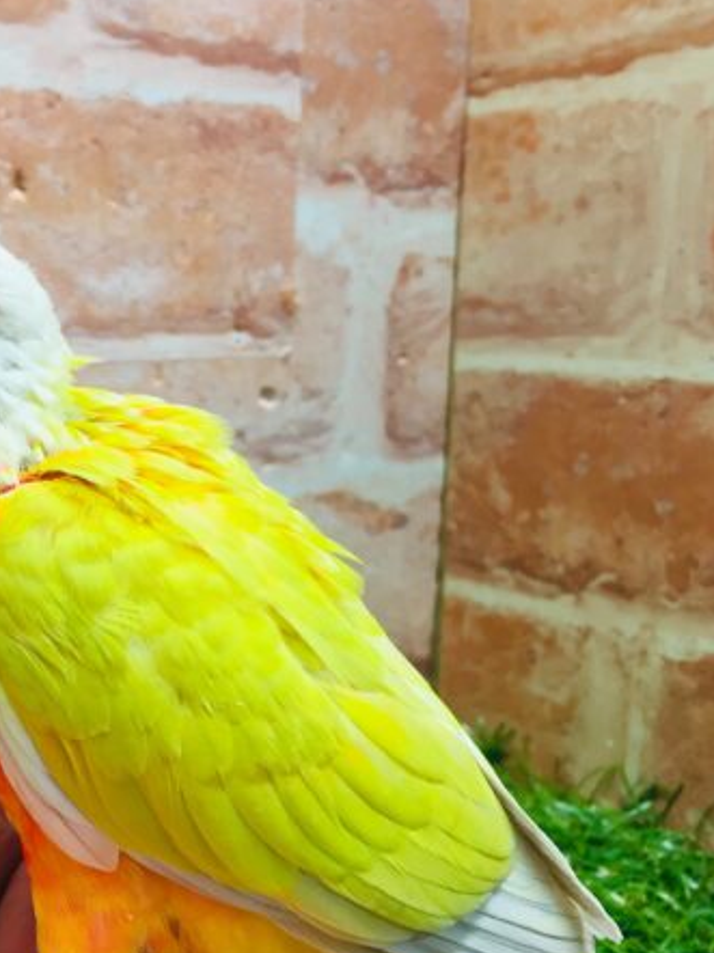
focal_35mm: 42
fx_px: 1156
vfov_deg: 44.8
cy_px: 498
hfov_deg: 32.9
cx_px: 95
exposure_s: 1/30
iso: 64
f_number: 2.2
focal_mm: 4.15
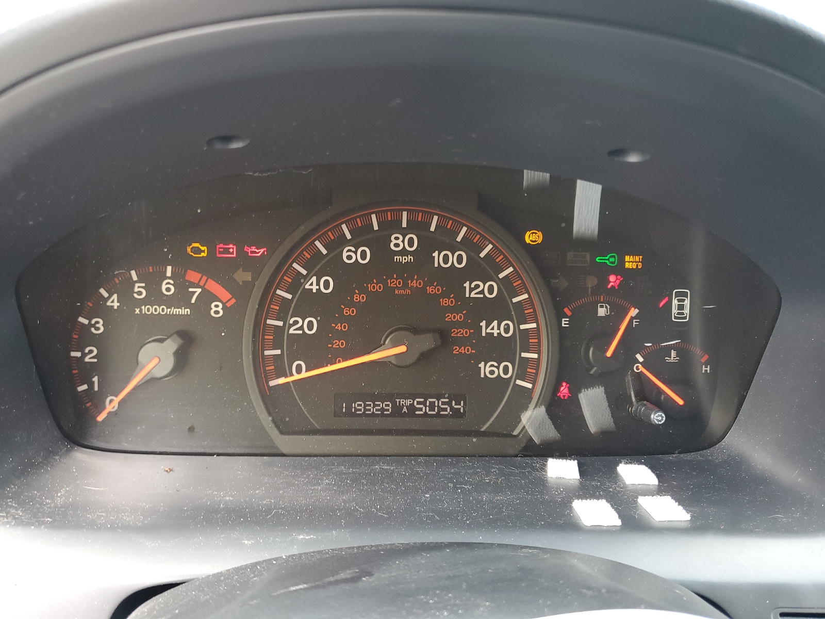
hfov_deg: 67.3
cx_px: 412
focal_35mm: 26
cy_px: 310
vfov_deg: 53.1
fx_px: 620
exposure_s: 1/60.2
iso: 77
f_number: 1.5
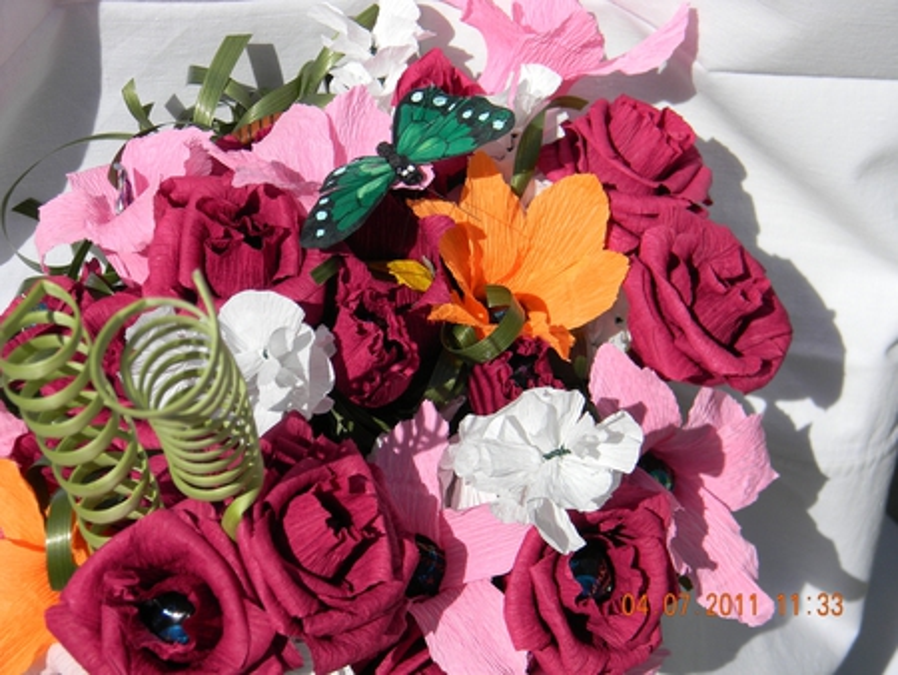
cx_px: 449
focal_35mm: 83
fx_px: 2154
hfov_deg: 23.5
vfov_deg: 17.8
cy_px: 338
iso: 80
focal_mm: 15.1
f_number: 9
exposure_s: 1/325
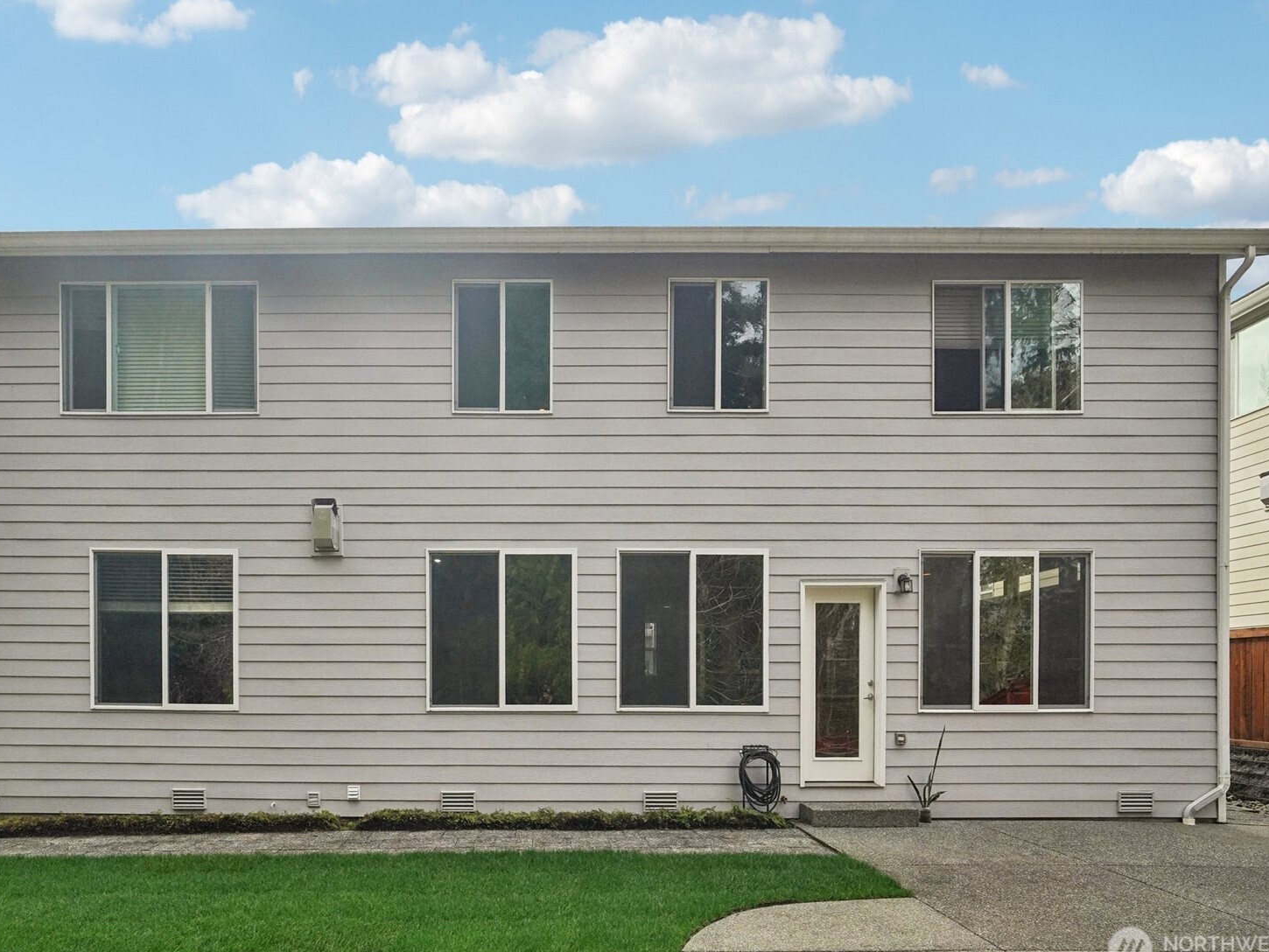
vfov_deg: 71.6
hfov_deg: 87.5
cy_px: 488
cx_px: 579
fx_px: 660
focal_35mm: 18
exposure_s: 1/1250
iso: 1600
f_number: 8
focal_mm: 16
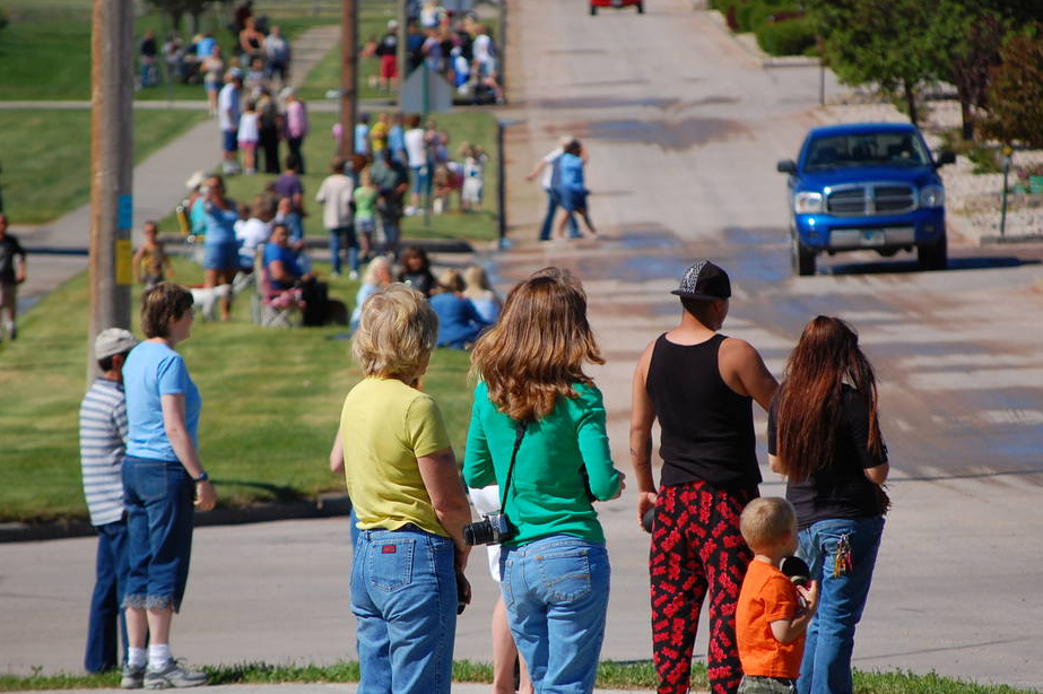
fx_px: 11320
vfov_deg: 3.5
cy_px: 411
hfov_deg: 5.3
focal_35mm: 391
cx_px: 567
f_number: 6.3
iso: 200
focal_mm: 200
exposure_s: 1/1000
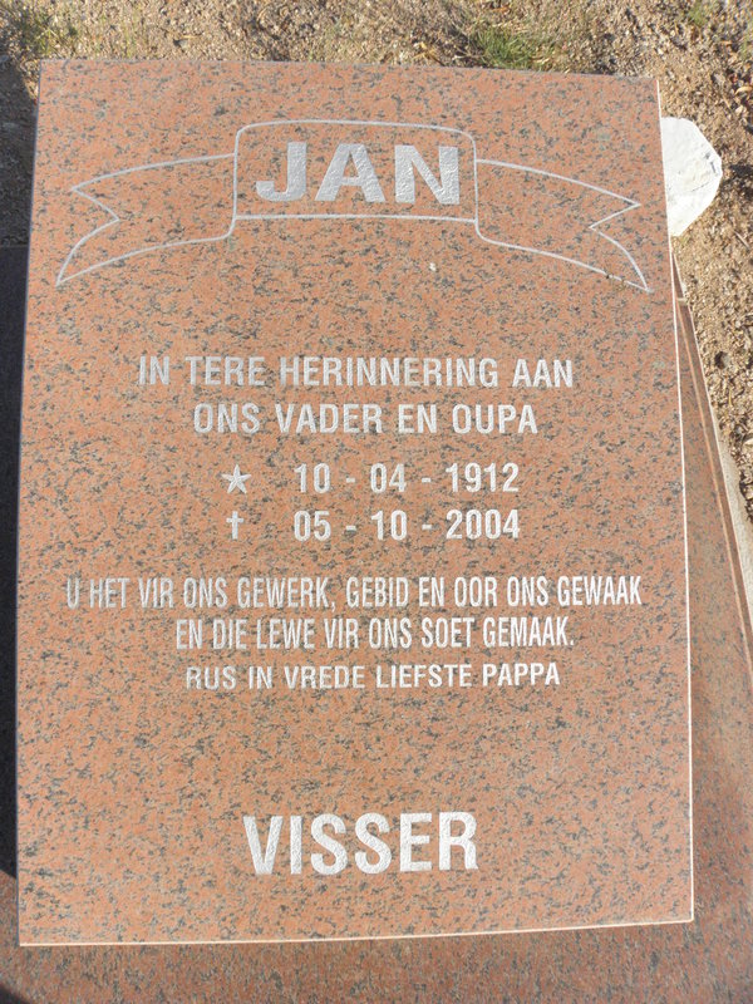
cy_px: 502
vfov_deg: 67.3
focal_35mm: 26
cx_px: 376
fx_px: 754
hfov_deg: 53.1
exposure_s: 1/640
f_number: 6.3
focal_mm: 4.6
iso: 200
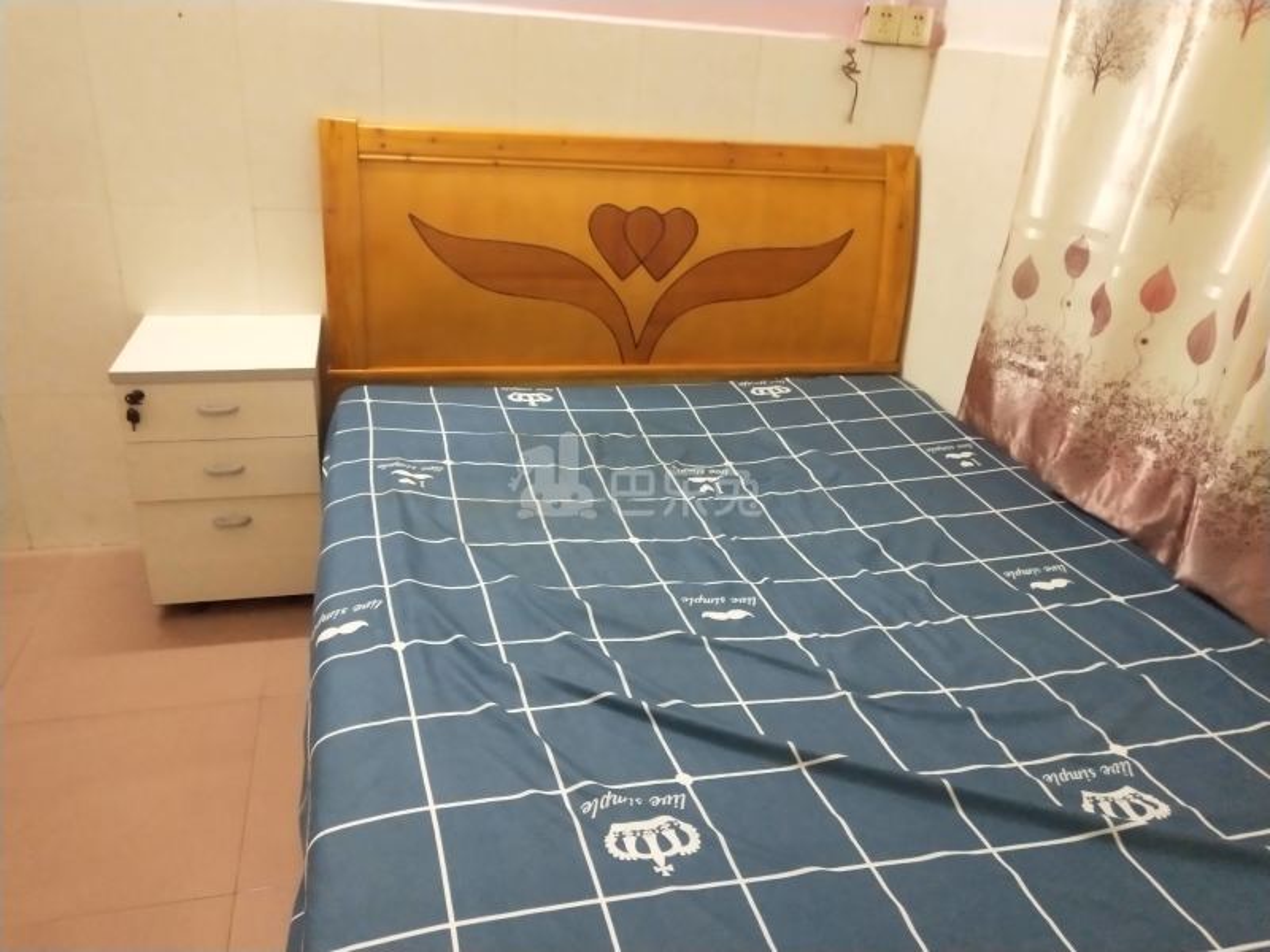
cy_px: 476
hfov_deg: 60.0
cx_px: 635
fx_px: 1101
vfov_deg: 46.8
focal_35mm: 30
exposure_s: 1/33.3
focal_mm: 3.95
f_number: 1.8
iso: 557
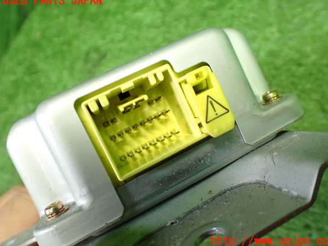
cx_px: 169
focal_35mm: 31
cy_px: 121
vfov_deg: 45.4
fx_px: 294
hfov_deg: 58.4
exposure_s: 1/100
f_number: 2.3
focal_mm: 5.4
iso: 800
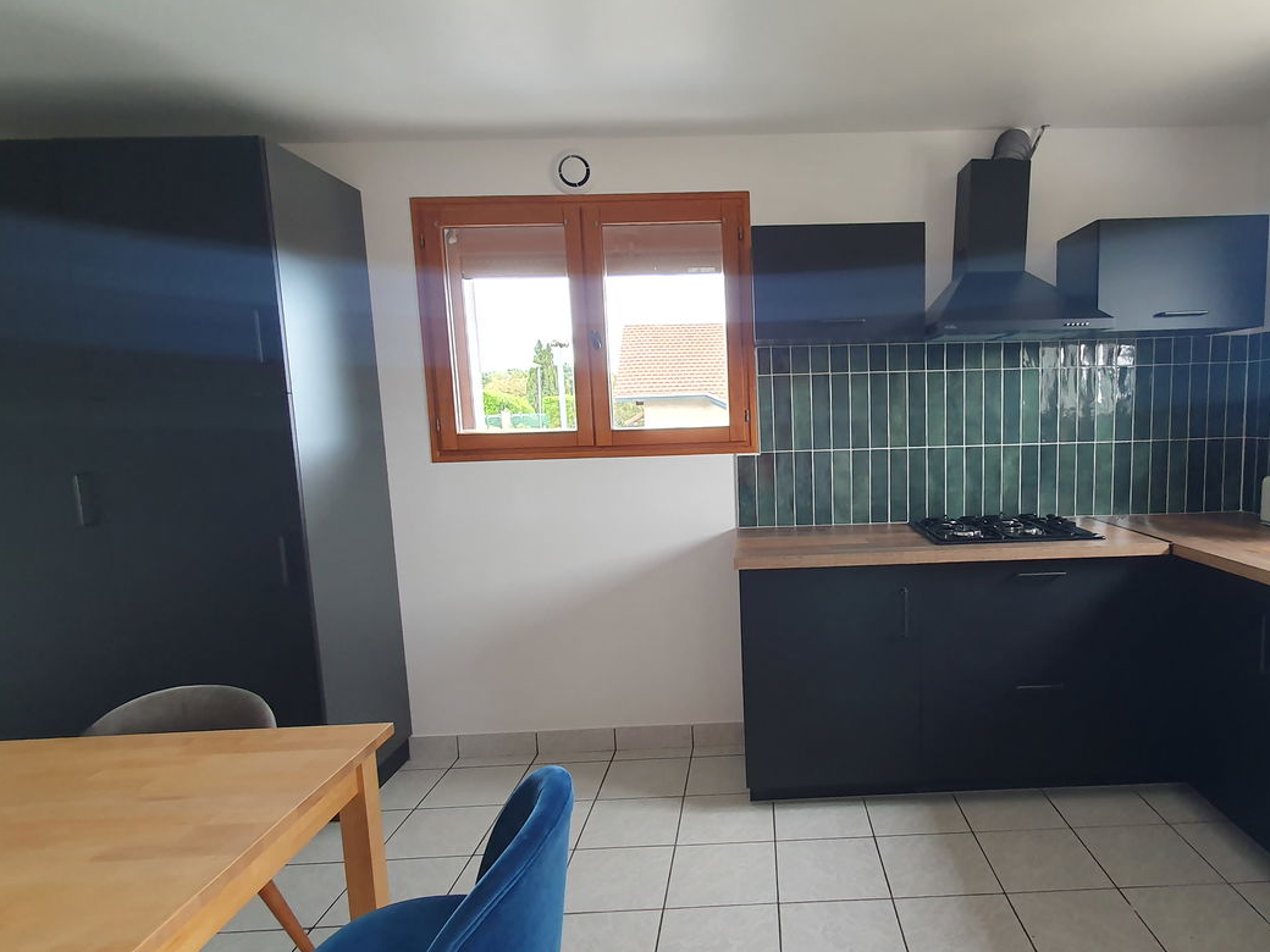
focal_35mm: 20
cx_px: 778
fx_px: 734
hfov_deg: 80.5
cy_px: 533
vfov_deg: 65.7
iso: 200
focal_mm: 1.8
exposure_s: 1/60
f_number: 2.2
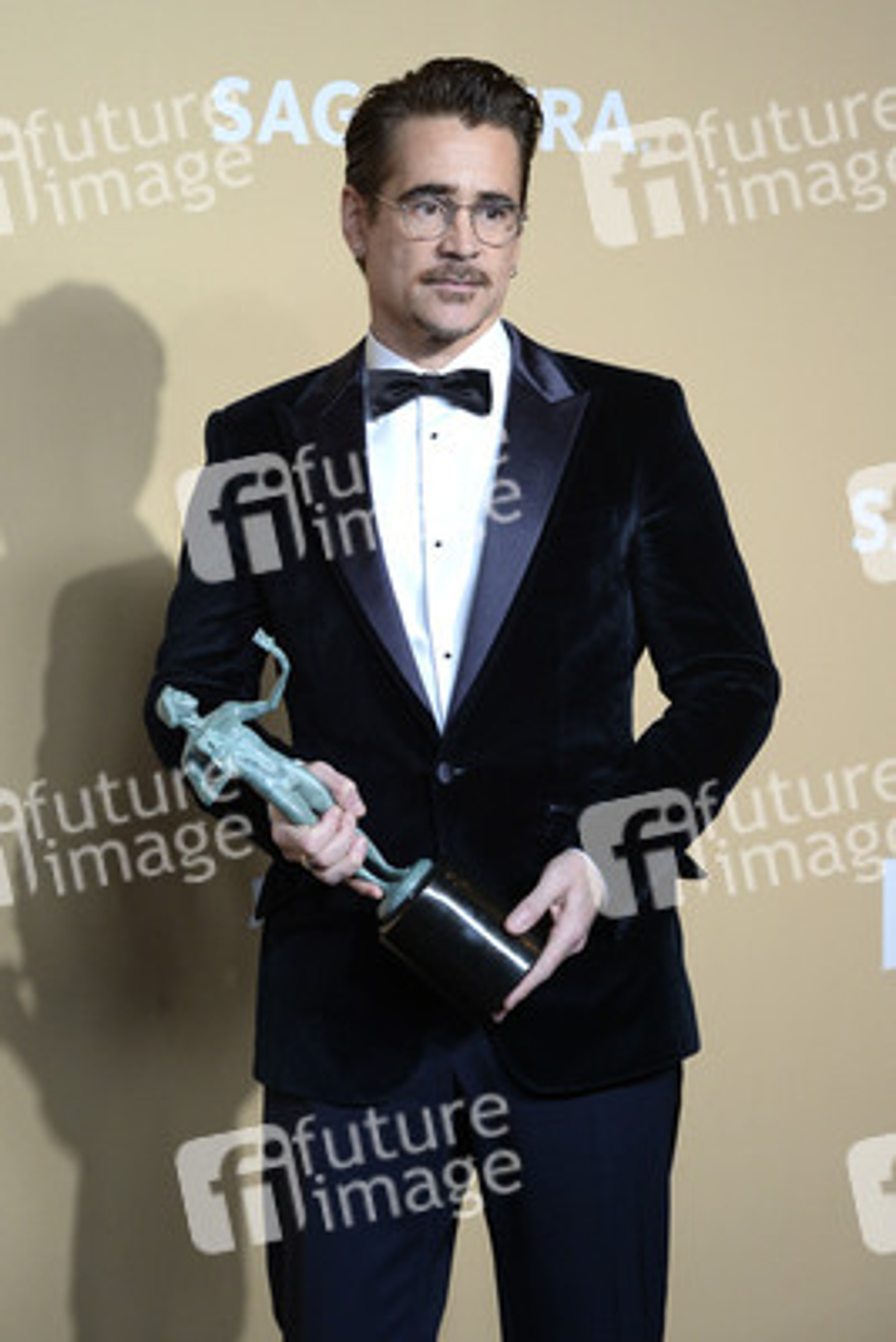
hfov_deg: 11.8
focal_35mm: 116
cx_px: 448
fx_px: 4327
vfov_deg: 17.6
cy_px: 671
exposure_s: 1/250
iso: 1600
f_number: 6.3
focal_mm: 116
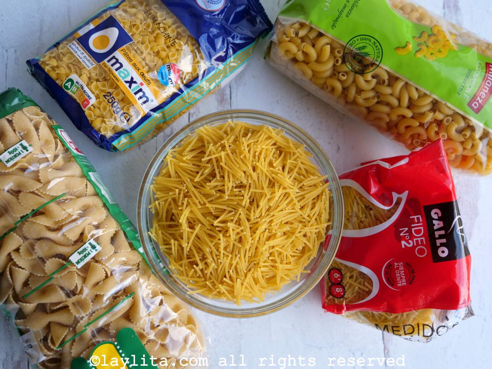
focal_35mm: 34
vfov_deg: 41.8
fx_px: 483
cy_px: 184
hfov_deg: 54.0
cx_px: 246
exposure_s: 1/125
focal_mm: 17
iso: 200
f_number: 3.1
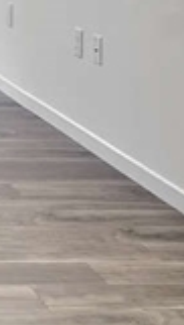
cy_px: -92
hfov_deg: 10.2
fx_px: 864
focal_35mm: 100
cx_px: -285
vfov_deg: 19.7
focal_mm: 10
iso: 500
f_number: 11
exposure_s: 1/20
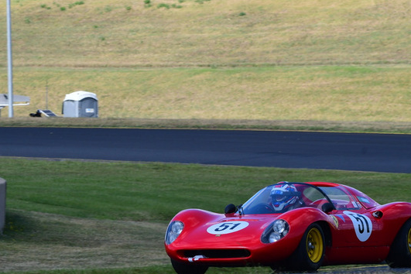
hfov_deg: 4.6
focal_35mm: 452
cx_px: 203
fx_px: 5160
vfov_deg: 3.0
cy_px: 163
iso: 500
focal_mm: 200
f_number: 11
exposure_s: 1/640
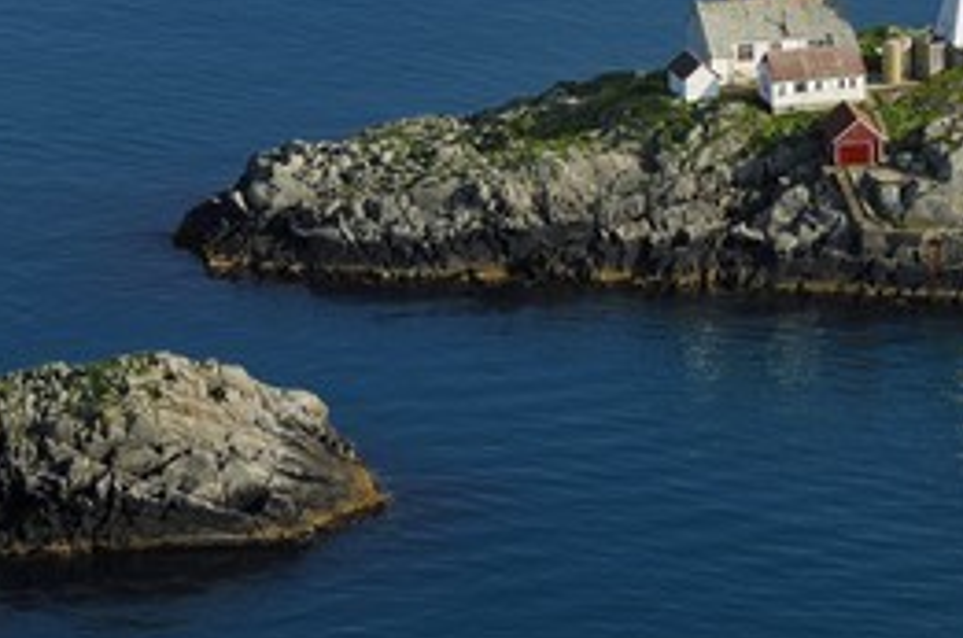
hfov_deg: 10.9
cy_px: 184
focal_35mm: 189
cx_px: 729
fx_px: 5046
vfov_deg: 7.2
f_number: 3.2
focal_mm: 78
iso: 100
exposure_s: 1/1000
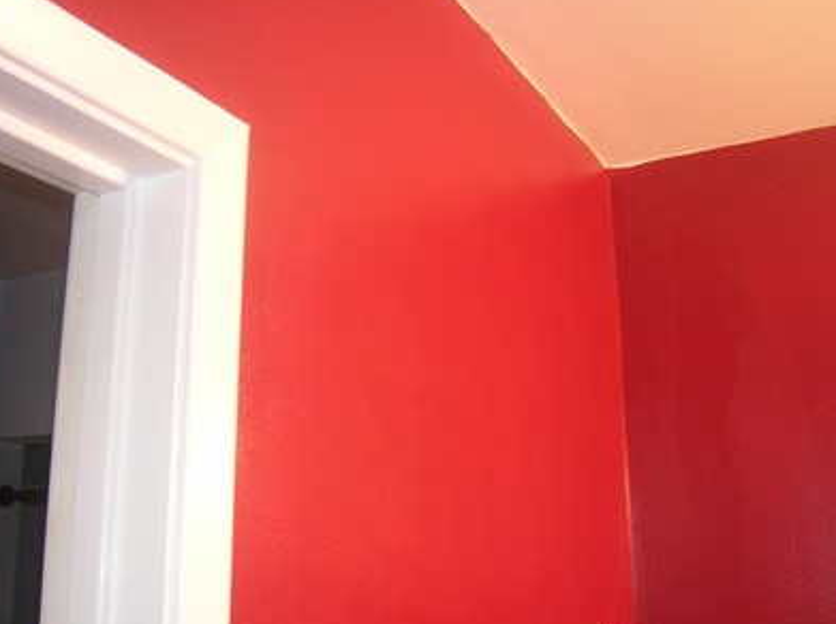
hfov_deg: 45.8
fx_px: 989
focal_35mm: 41
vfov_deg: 35.0
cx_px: 388
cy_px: 277
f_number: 2.6
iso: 400
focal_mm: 4.7
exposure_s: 1/9.8
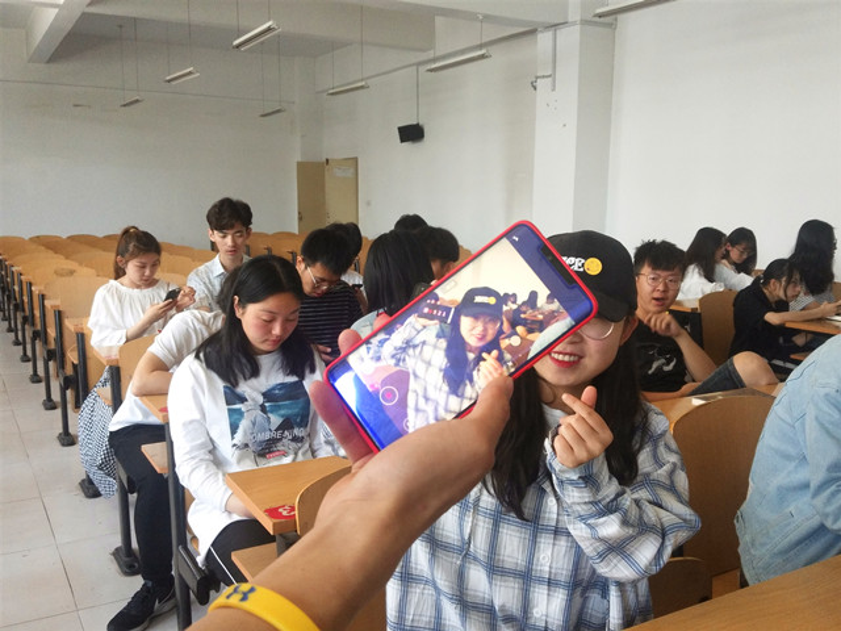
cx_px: 420
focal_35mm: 28
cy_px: 316
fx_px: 680
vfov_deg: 49.7
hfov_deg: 63.4
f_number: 2
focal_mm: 3.88
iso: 200
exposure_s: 1/33.3
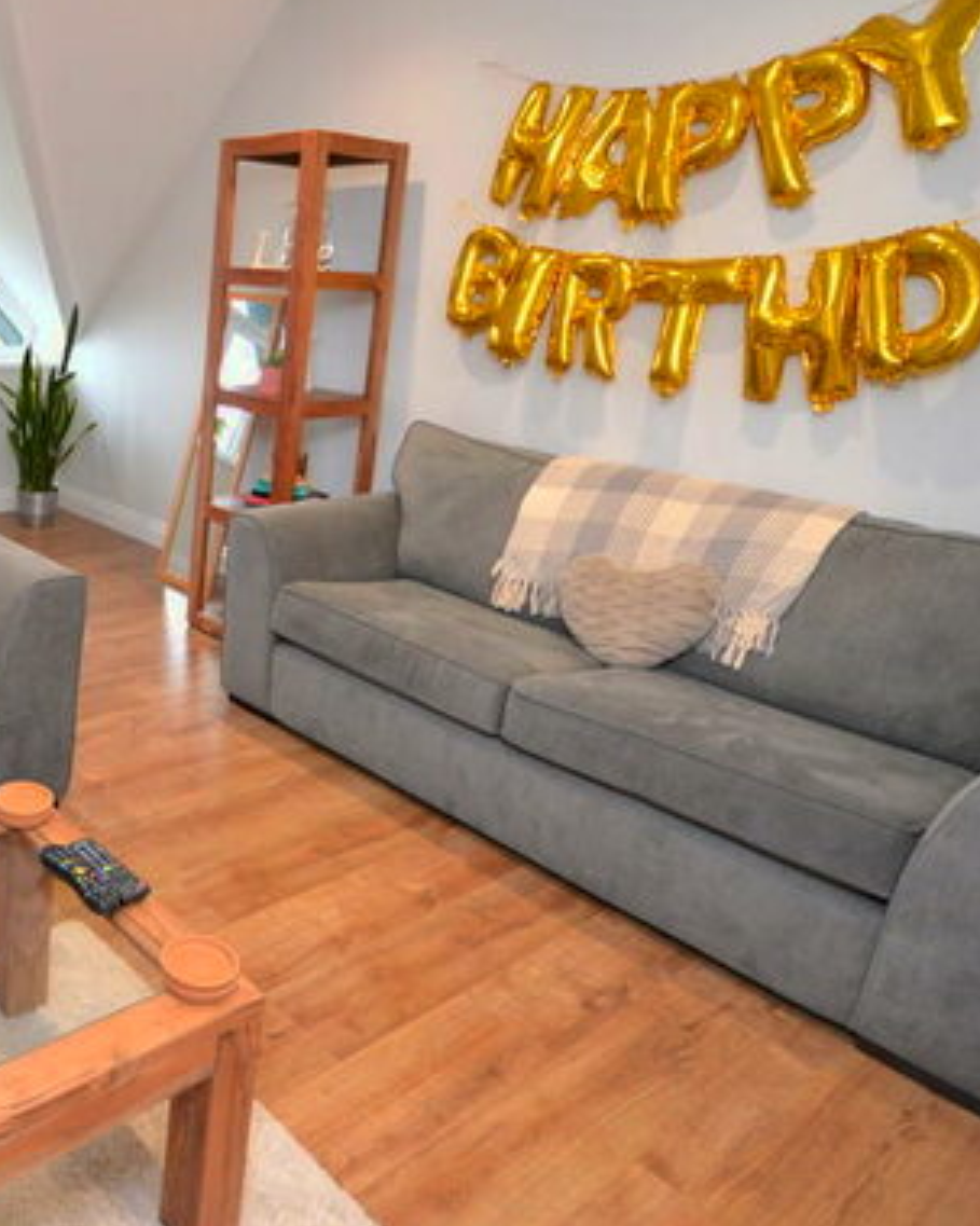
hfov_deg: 49.2
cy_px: 509
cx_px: 103
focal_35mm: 26
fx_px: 943
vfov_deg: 65.6
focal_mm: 10
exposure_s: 1/60
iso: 1100
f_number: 4
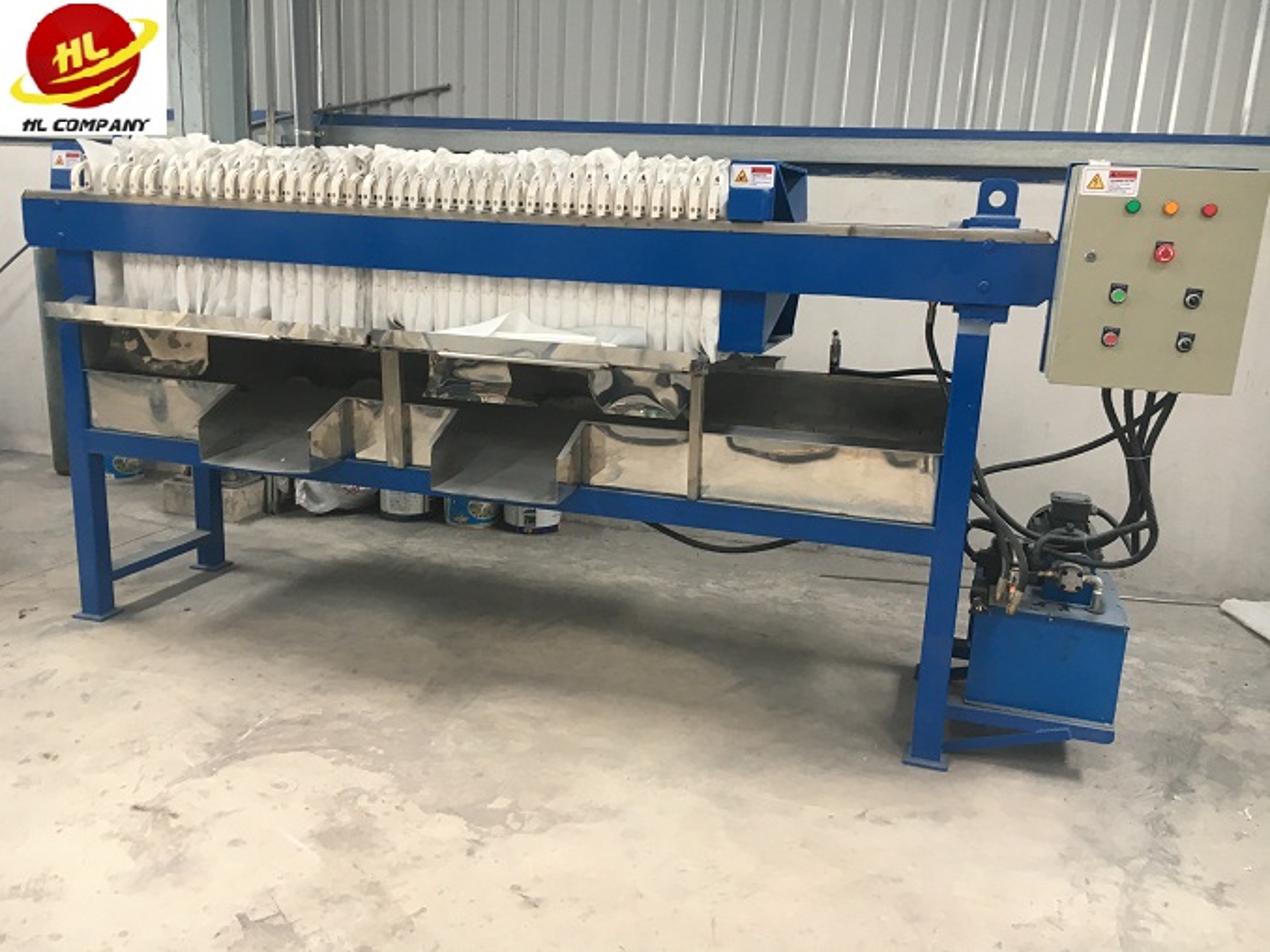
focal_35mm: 29
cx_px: 635
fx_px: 1064
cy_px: 476
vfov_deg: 48.2
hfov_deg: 61.7
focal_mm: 4.15
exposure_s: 1/33
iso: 64
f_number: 2.2
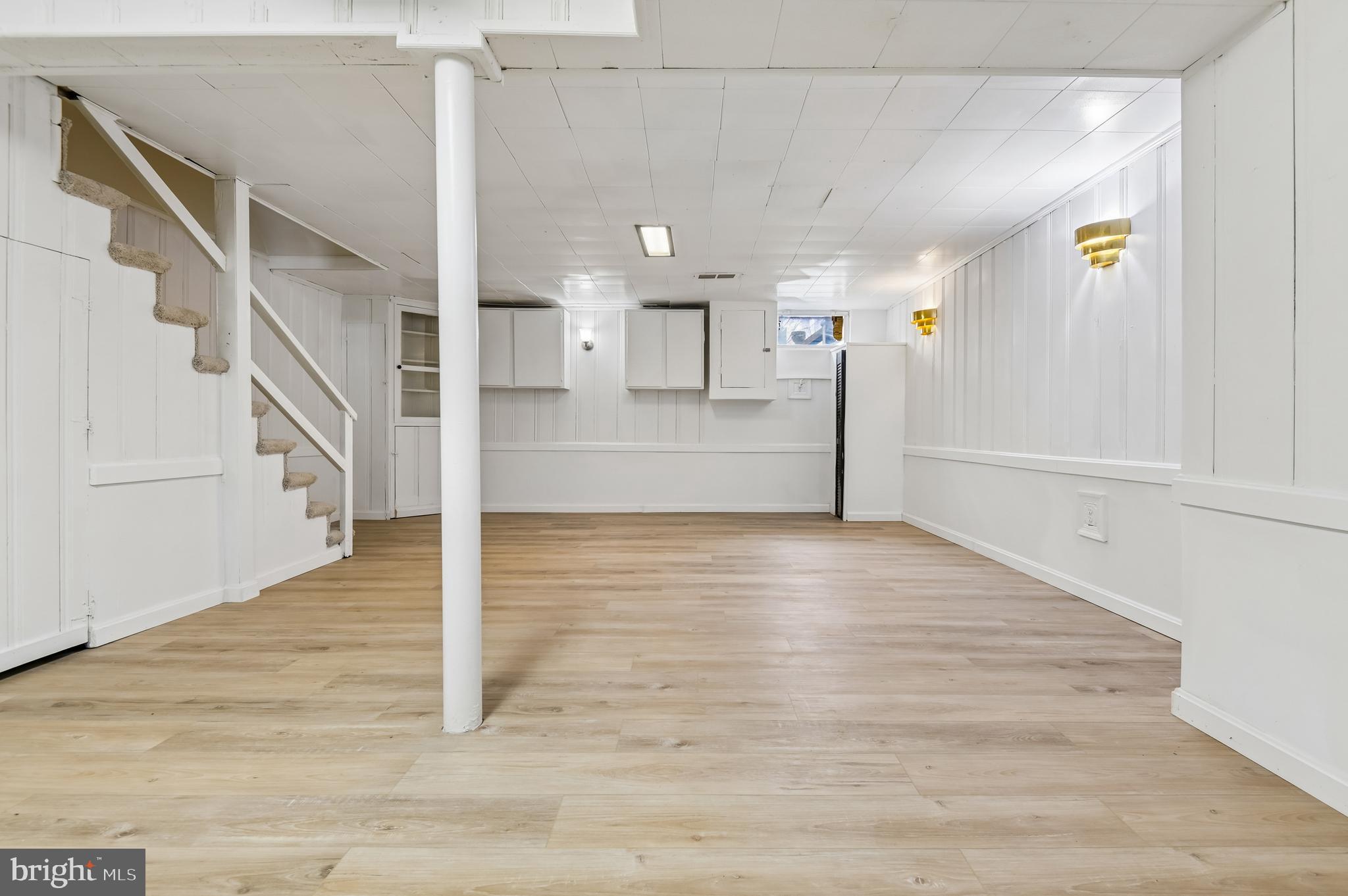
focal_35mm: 16
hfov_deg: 96.8
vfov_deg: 73.7
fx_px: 599
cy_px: 448
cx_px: 674
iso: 160
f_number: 8
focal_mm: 16
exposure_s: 1/5
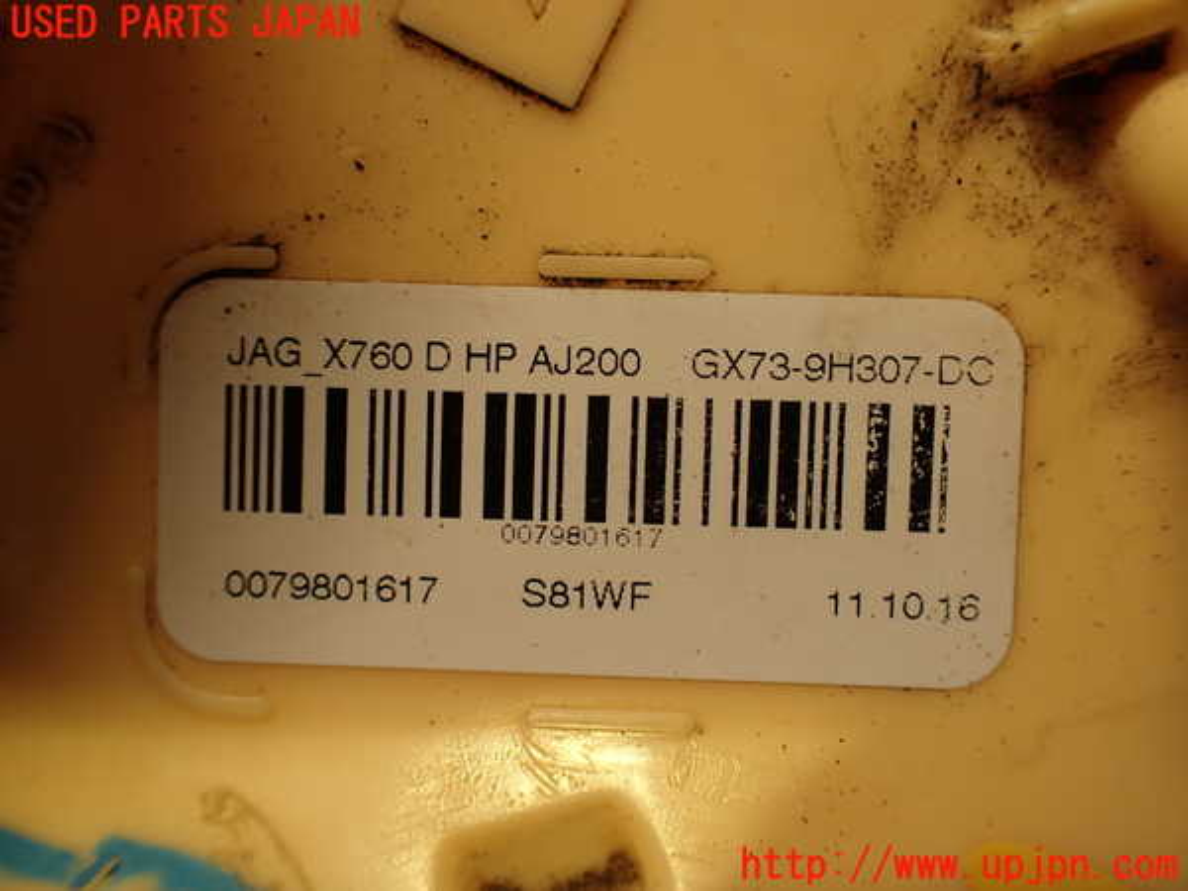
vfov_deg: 44.2
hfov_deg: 56.8
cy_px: 446
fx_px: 1098
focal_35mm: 32
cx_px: 594
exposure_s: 1/60
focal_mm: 5.79
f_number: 2.4
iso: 200
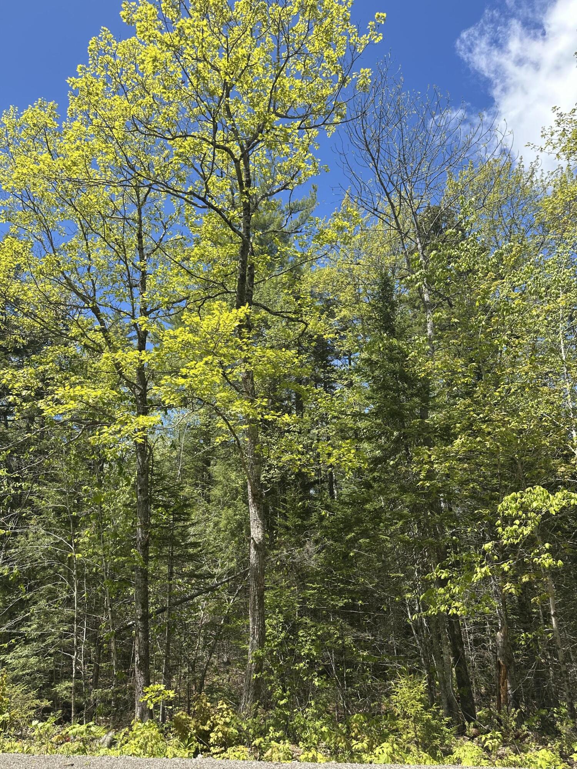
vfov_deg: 71.6
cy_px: 384
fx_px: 533
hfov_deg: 56.8
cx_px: 288
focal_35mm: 24
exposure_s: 1/2203
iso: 80
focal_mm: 6.86
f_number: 1.78
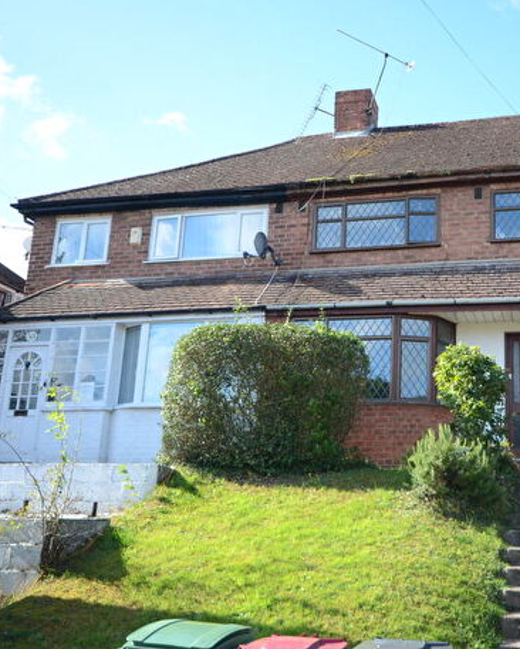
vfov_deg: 42.9
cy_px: 323
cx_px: 391
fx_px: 827
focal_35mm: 43
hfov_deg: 34.2
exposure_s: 1/400
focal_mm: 20
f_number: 6.3
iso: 500
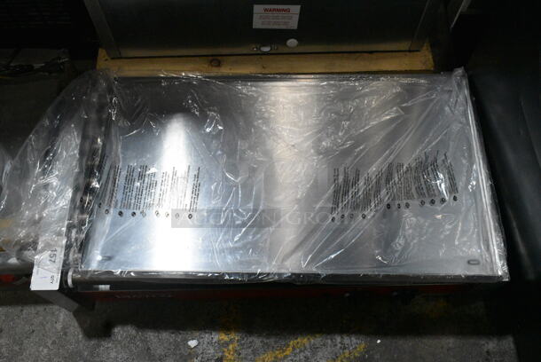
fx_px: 519
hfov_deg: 55.1
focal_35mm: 34
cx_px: 270
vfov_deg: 38.4
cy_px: 181
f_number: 11
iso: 6400
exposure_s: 1/500
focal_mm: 23
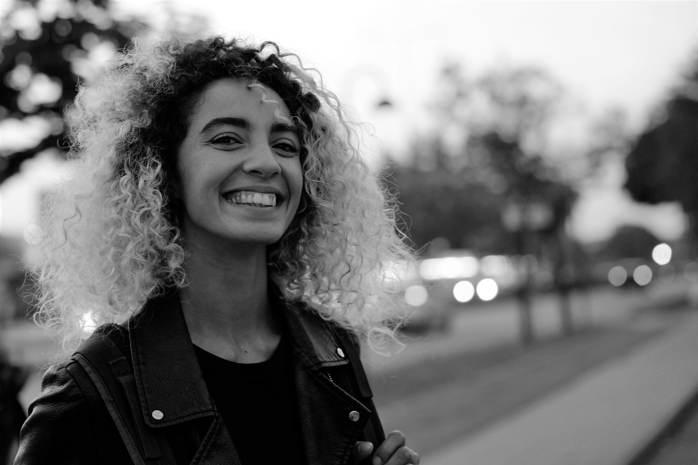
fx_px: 1357
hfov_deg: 28.8
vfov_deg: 19.5
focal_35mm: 70
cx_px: 349
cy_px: 232
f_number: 2.8
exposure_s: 1/125
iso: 2000
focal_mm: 70
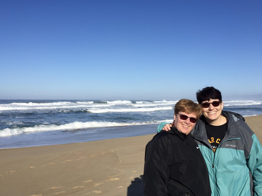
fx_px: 219
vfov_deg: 48.2
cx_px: 131
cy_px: 98
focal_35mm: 29
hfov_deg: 61.7
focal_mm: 4.15
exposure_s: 1/3300
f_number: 2.2
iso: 32
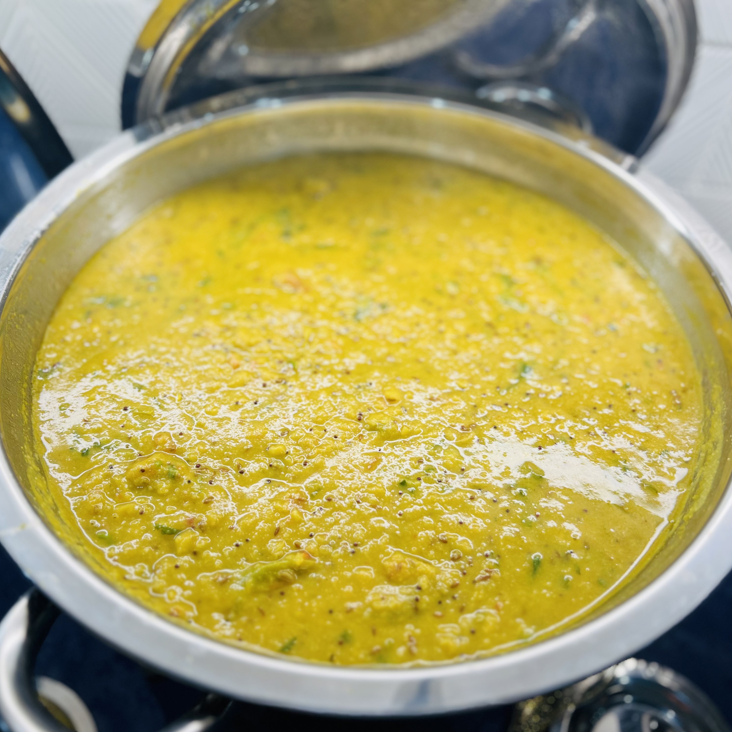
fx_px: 742
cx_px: 361
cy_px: 370
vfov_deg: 52.5
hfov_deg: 52.5
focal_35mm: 31
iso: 32
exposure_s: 1/143
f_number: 1.5
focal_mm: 5.7
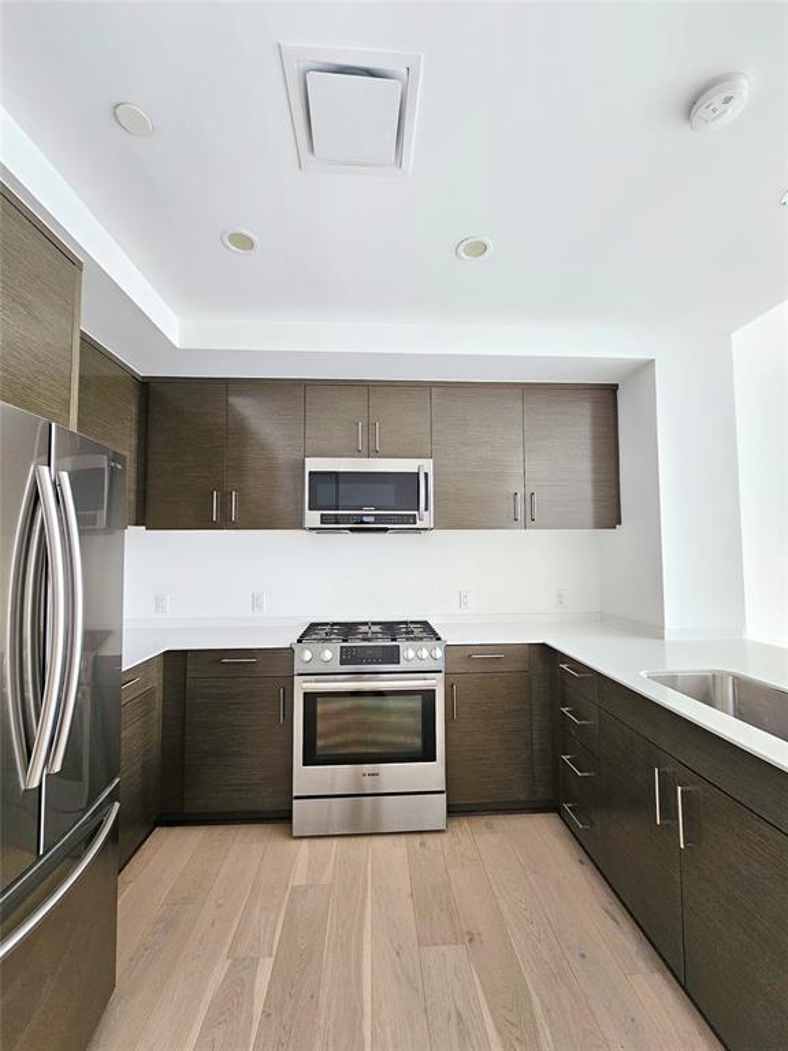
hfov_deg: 89.9
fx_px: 395
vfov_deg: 106.2
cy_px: 526
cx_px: 394
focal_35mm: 13
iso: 125
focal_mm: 2.2
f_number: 2.2
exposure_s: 1/60
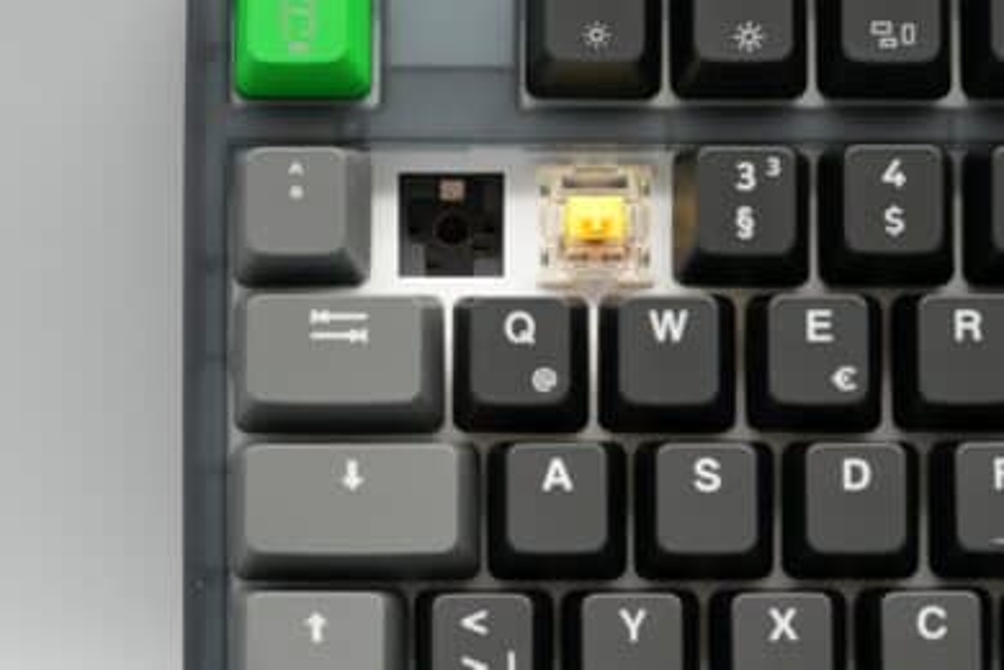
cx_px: 502
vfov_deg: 15.2
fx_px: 2510
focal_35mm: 90
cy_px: 335
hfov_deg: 22.6
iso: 2500
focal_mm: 90
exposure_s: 1/100
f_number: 9
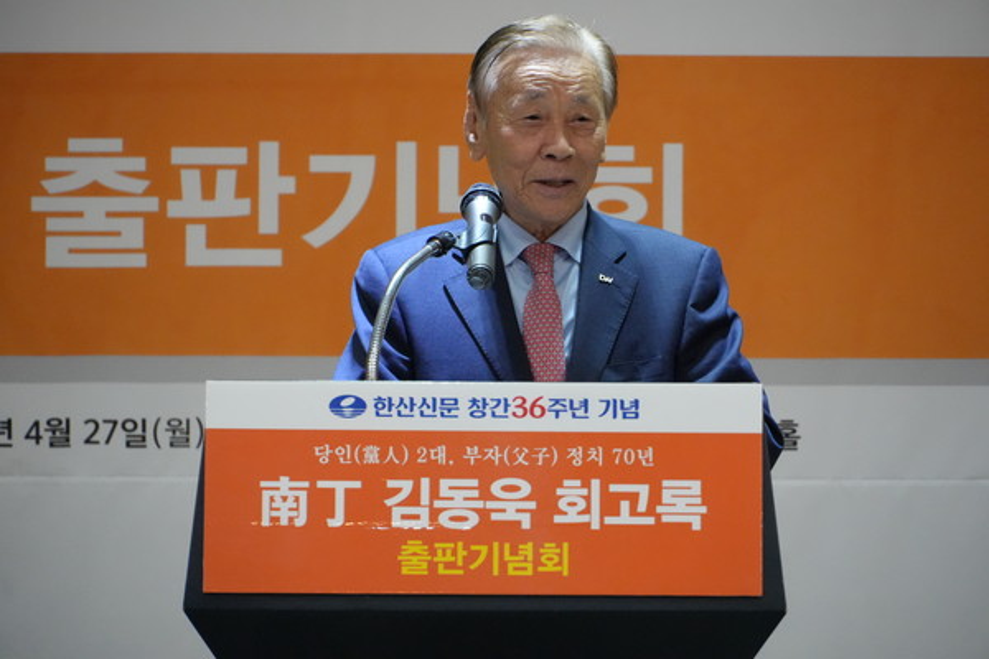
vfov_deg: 6.8
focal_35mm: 202
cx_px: 494
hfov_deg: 10.2
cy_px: 330
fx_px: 5563
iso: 6400
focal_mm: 135
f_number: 5.6
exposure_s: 1/160
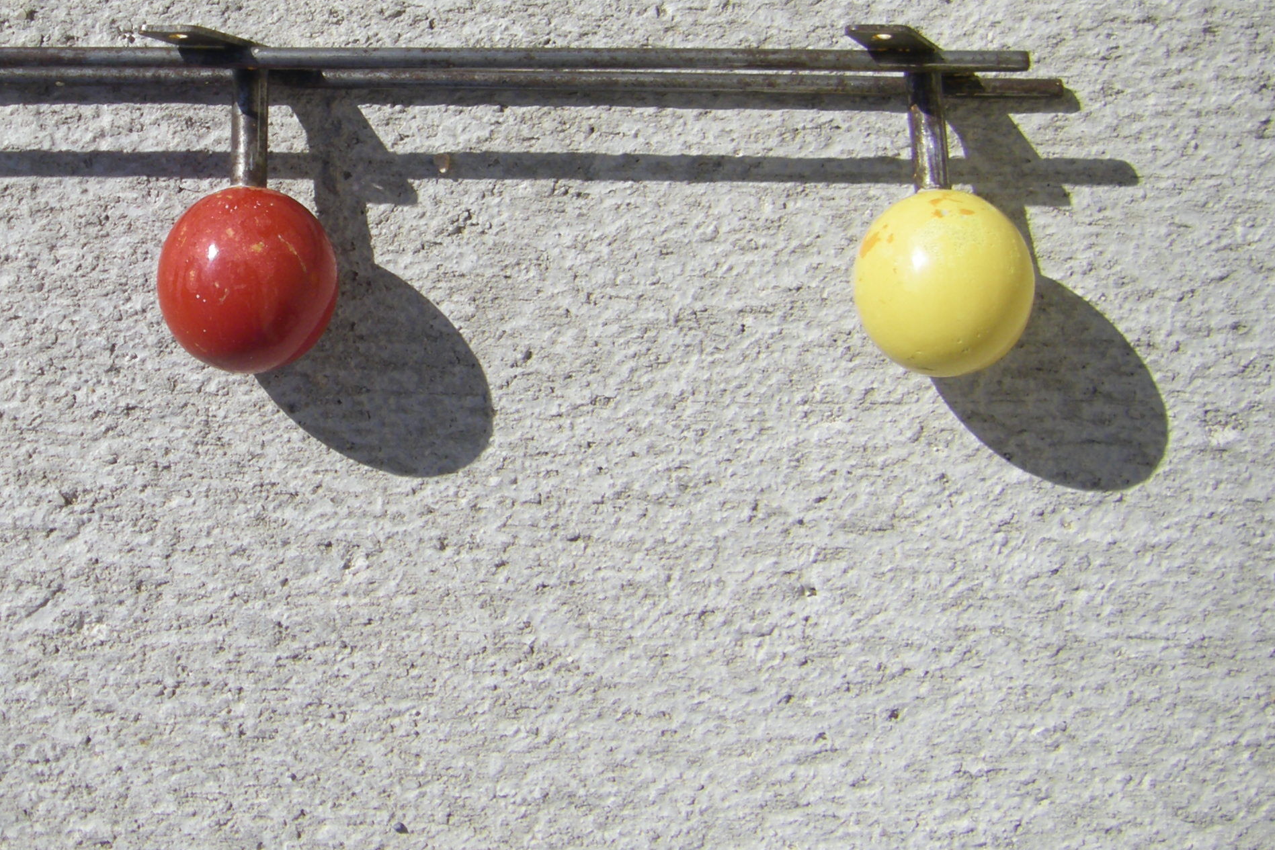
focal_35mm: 68
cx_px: 290
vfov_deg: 19.9
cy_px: 243
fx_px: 2408
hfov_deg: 29.1
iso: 64
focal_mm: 6.3
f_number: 7
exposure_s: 1/320
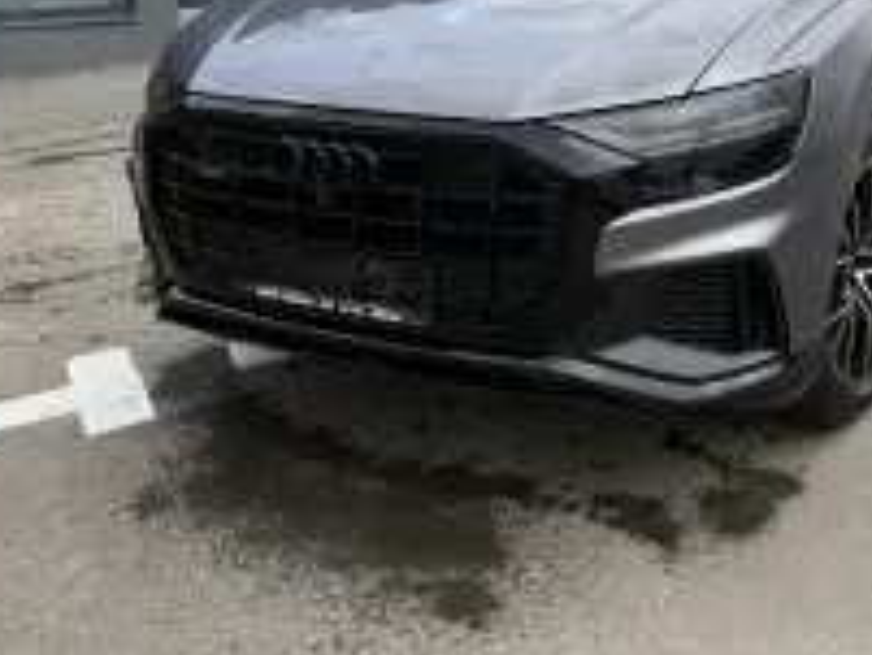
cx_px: 646
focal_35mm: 43
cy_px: 74
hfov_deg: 42.6
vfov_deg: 32.1
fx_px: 1084
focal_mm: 6.76
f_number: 1.78
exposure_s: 1/1230
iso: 100
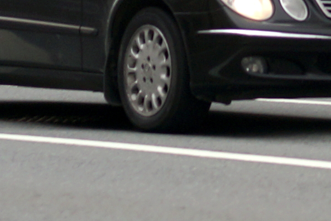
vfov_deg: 10.0
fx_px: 1242
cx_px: 169
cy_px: -54
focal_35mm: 135
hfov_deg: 15.2
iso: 320
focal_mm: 50
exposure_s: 1/800
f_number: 2.2
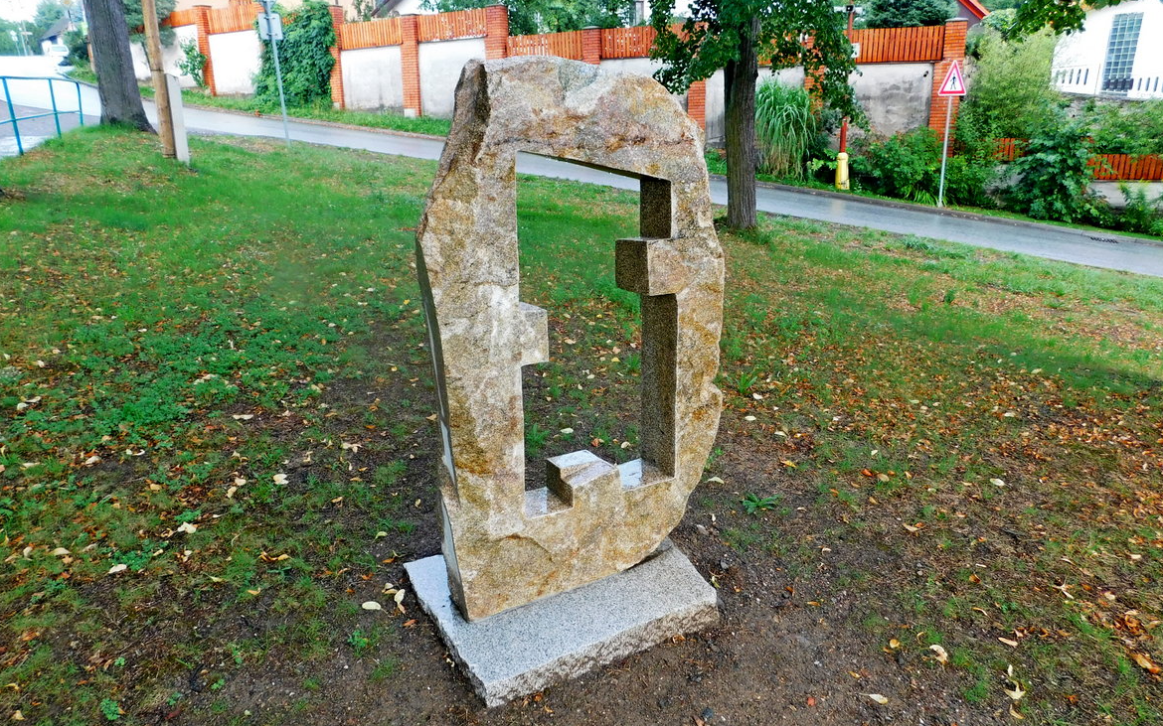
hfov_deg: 72.6
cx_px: 578
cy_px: 363
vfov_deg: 49.3
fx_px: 792
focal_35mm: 25
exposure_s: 1/60
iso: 125
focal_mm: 4
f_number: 3
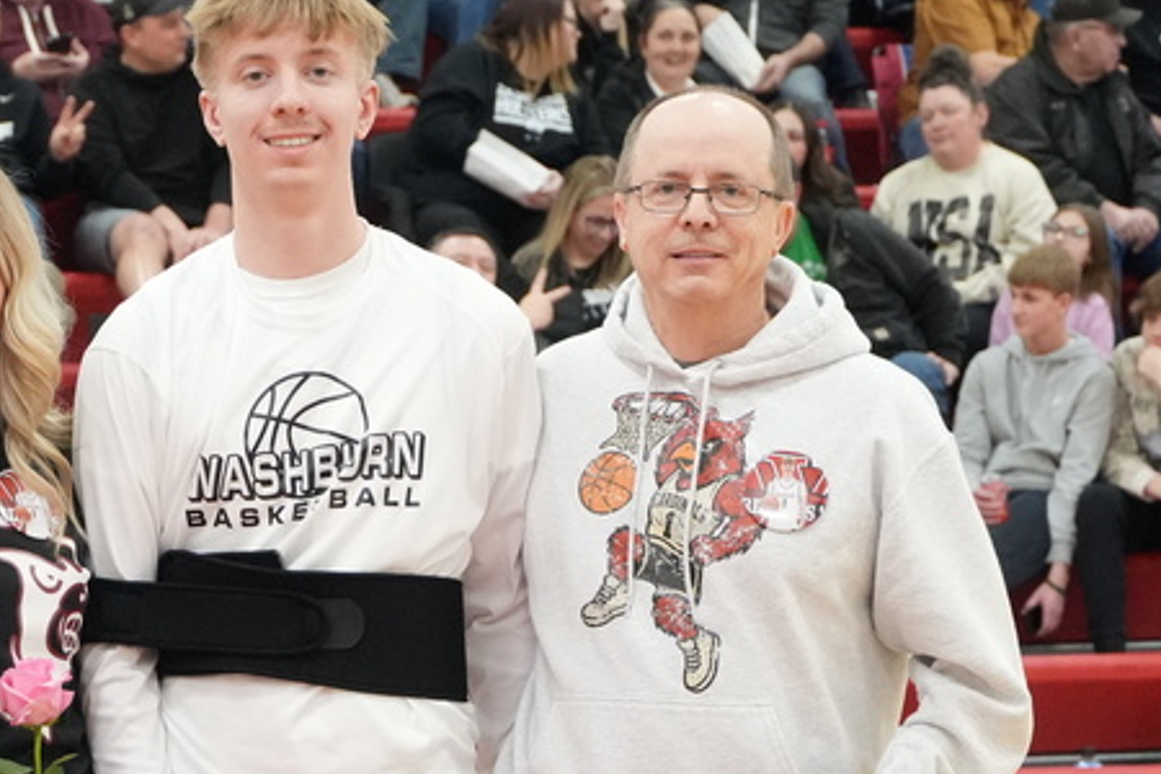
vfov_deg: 6.6
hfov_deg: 9.9
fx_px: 6712
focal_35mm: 208
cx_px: 206
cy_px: 641
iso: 5000
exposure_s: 1/250
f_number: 5.6
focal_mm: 61
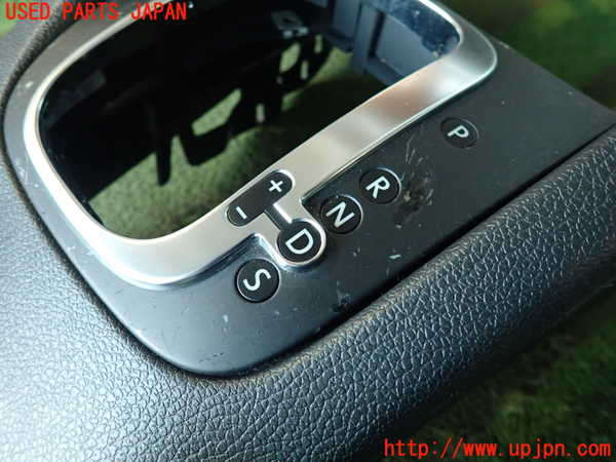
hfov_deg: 69.4
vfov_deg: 54.9
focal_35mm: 25
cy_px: 231
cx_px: 308
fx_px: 445
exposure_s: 1/30
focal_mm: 4.5
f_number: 2
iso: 400
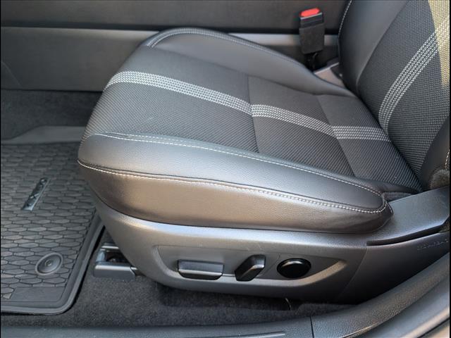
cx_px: 226
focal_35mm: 24
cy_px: 169
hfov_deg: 71.6
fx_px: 313
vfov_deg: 56.8
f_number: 1.68
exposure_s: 1/588
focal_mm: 6.9
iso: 1507
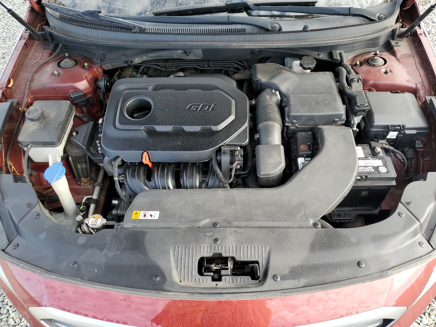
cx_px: 218
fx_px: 327
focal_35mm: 26
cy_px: 164
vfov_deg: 53.1
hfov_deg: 67.3
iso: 50
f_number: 1.5
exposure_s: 1/263
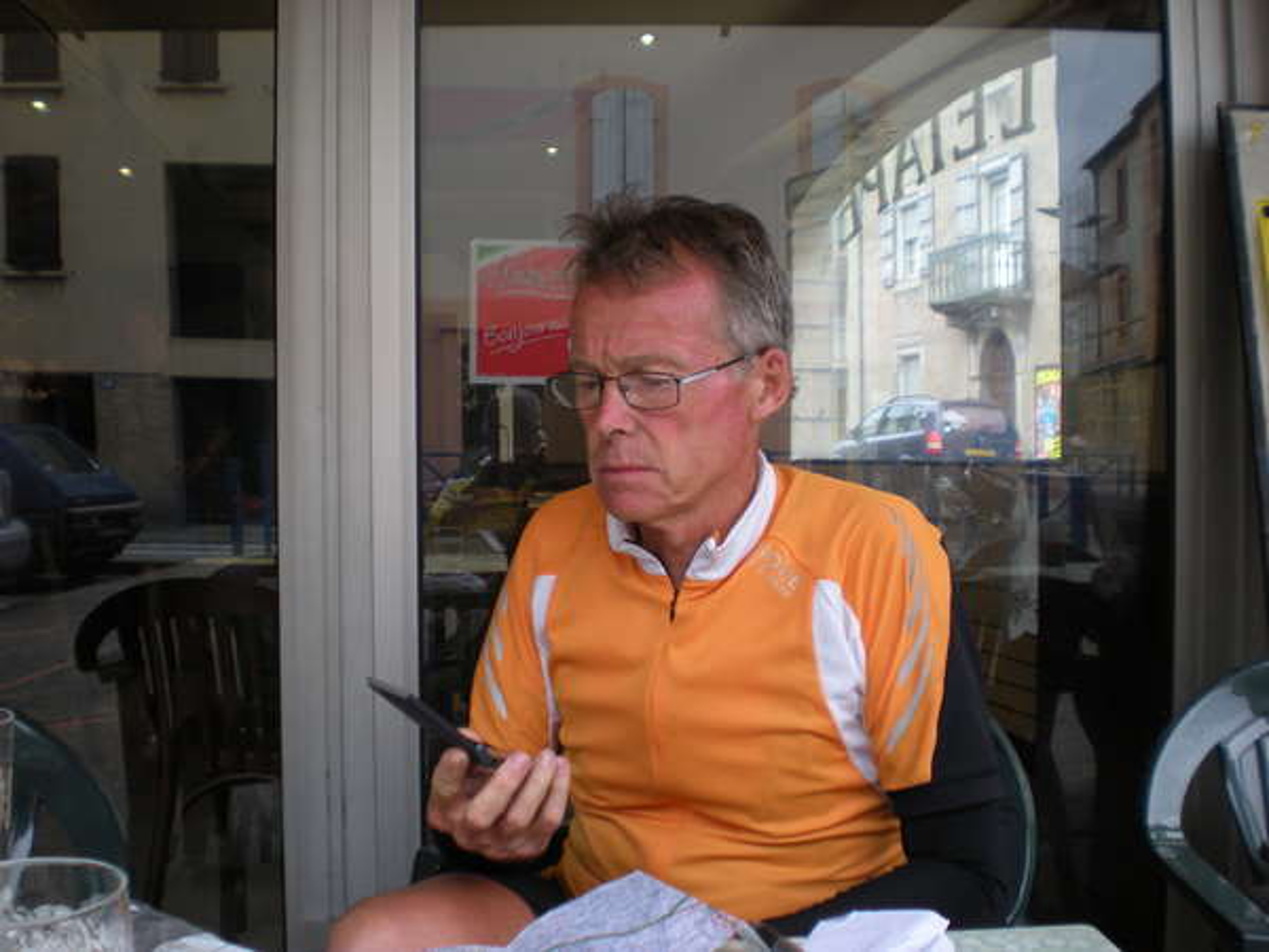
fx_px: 1393
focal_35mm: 38
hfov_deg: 49.0
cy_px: 476
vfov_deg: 37.7
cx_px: 634
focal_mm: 6.3
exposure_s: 1/68.4
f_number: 3.1
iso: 80
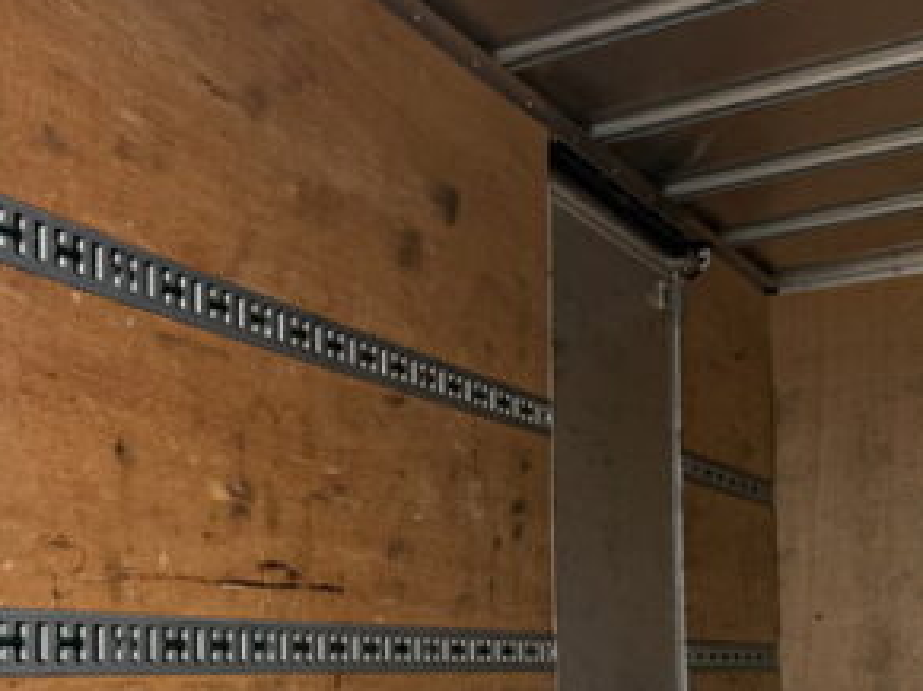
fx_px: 1412
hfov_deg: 34.8
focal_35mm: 53
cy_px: 602
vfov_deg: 26.7
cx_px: 150
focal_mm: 6.76
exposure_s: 1/735
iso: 100
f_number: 1.78
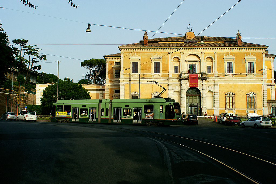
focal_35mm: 42
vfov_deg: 31.9
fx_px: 322
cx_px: 138
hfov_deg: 46.4
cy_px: 92
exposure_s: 1/320
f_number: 9
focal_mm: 28
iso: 200
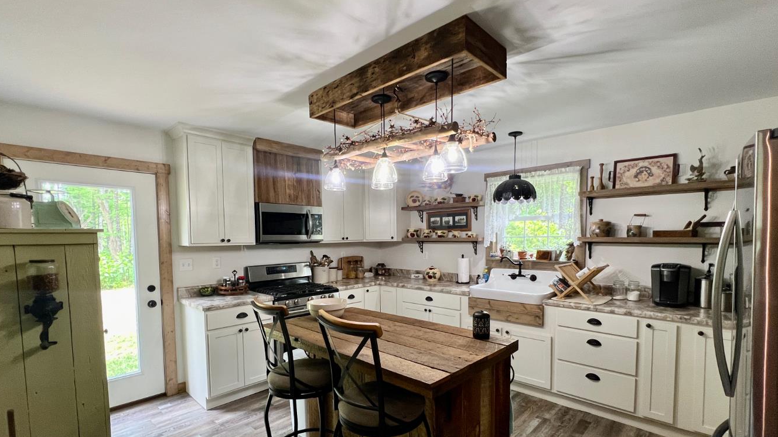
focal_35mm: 16
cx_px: 396
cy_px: 258
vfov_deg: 66.6
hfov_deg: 99.4
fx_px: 330
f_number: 1.8
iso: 250
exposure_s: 1/60
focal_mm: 1.57
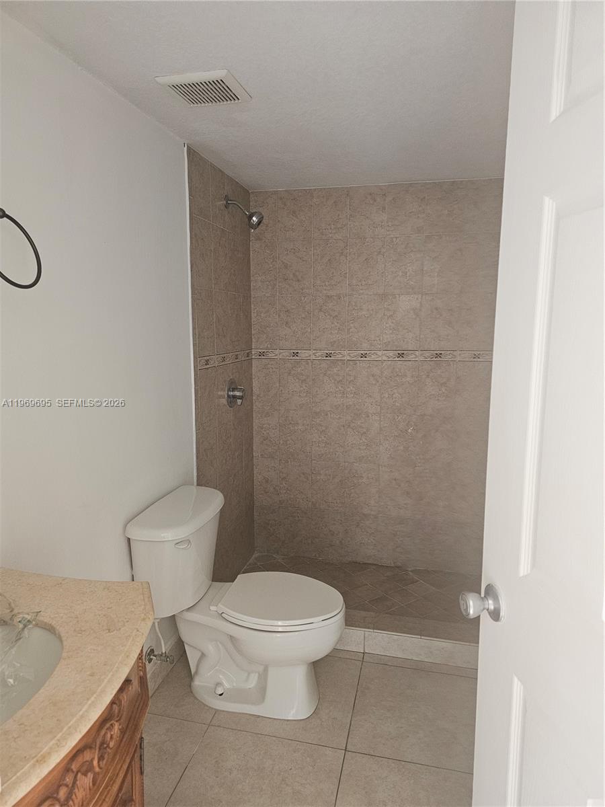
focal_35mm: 23
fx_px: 536
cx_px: 302
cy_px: 404
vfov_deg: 73.9
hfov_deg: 58.9
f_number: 1.7
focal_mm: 6.3
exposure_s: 1/240
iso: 320
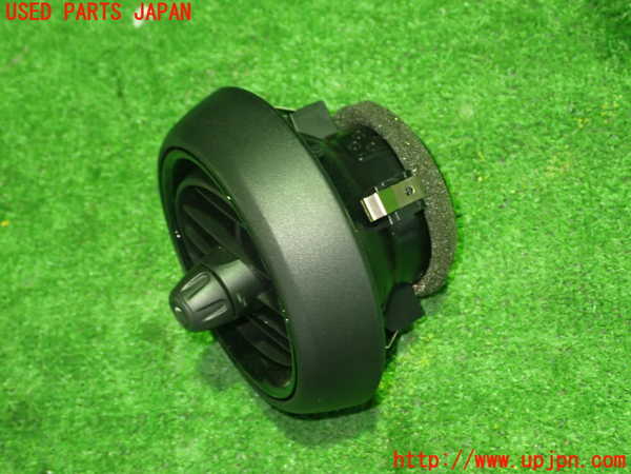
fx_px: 911
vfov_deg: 29.1
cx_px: 316
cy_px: 237
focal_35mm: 50
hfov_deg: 38.2
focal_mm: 9.01
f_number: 3.2
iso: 800
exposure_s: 1/13
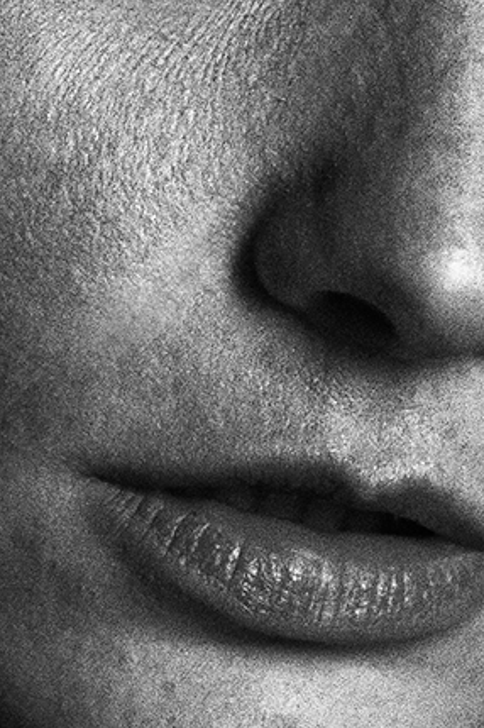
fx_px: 8180
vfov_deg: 5.1
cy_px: 461
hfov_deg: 3.4
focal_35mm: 405
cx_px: 129
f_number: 2
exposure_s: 1/100
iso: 1600
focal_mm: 85
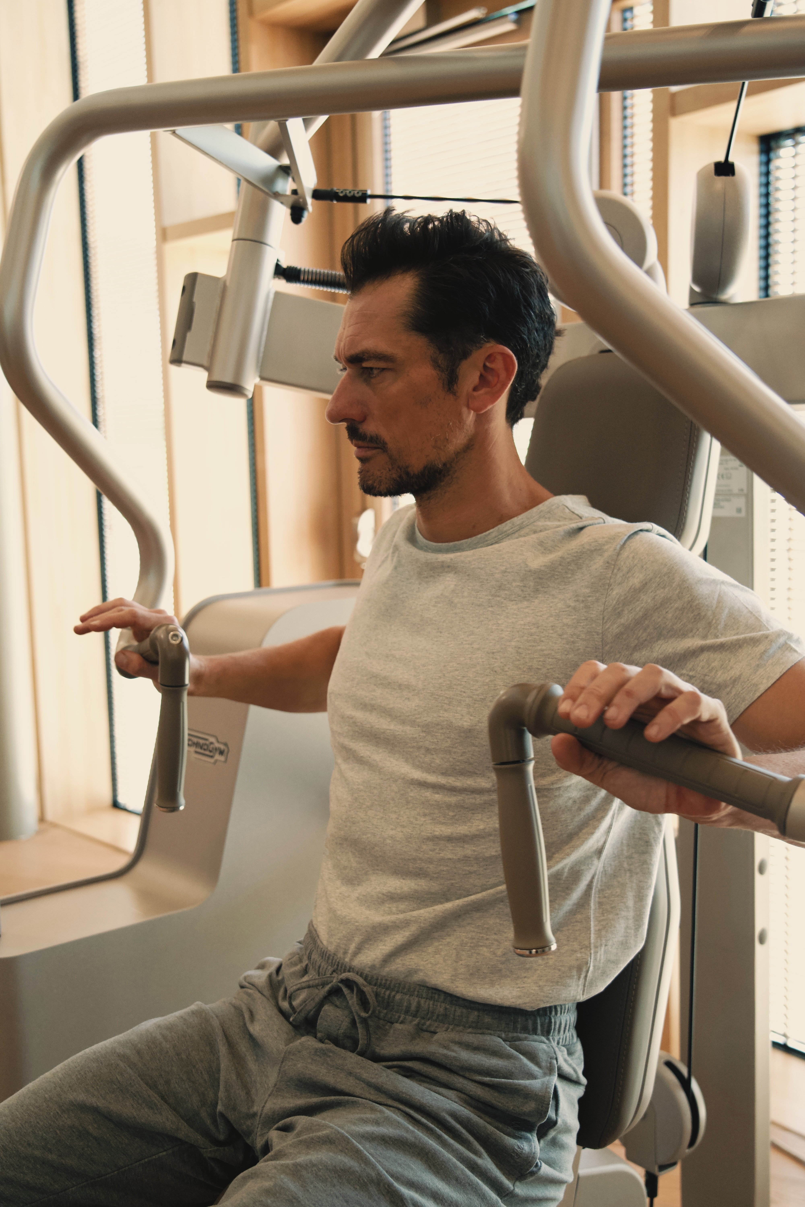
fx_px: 1308
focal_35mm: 39
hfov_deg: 34.2
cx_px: 402
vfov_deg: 49.6
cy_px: 604
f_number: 4.5
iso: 2000
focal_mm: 39
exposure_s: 1/320
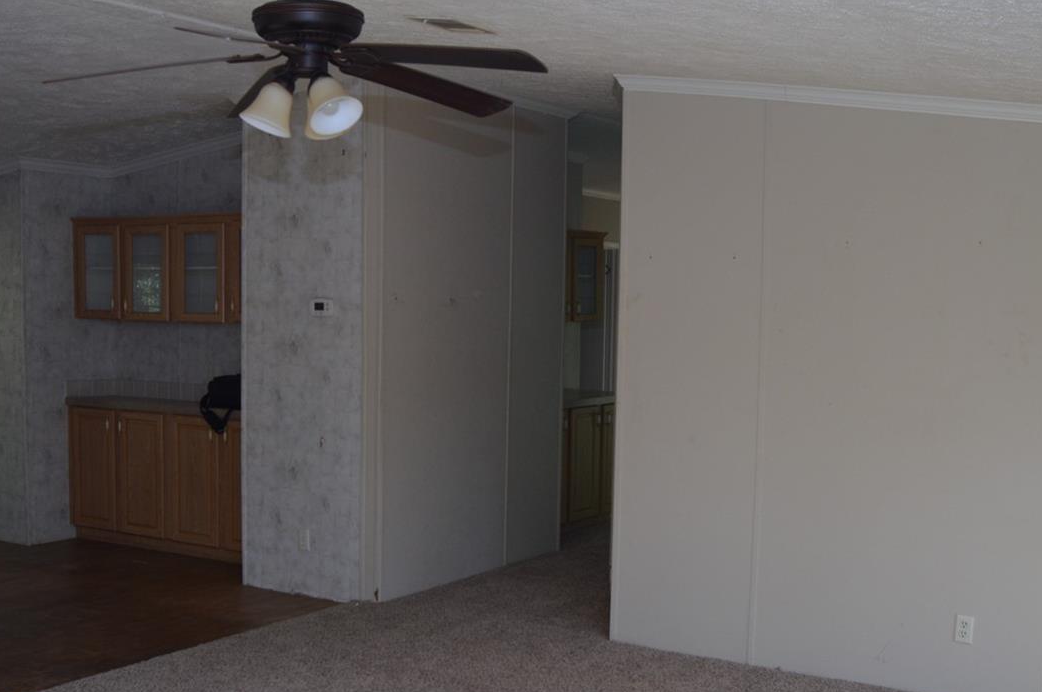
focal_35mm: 44
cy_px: 434
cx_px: 453
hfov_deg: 44.7
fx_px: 1265
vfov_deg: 30.5
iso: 400
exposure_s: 1/125
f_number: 5.6
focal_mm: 19
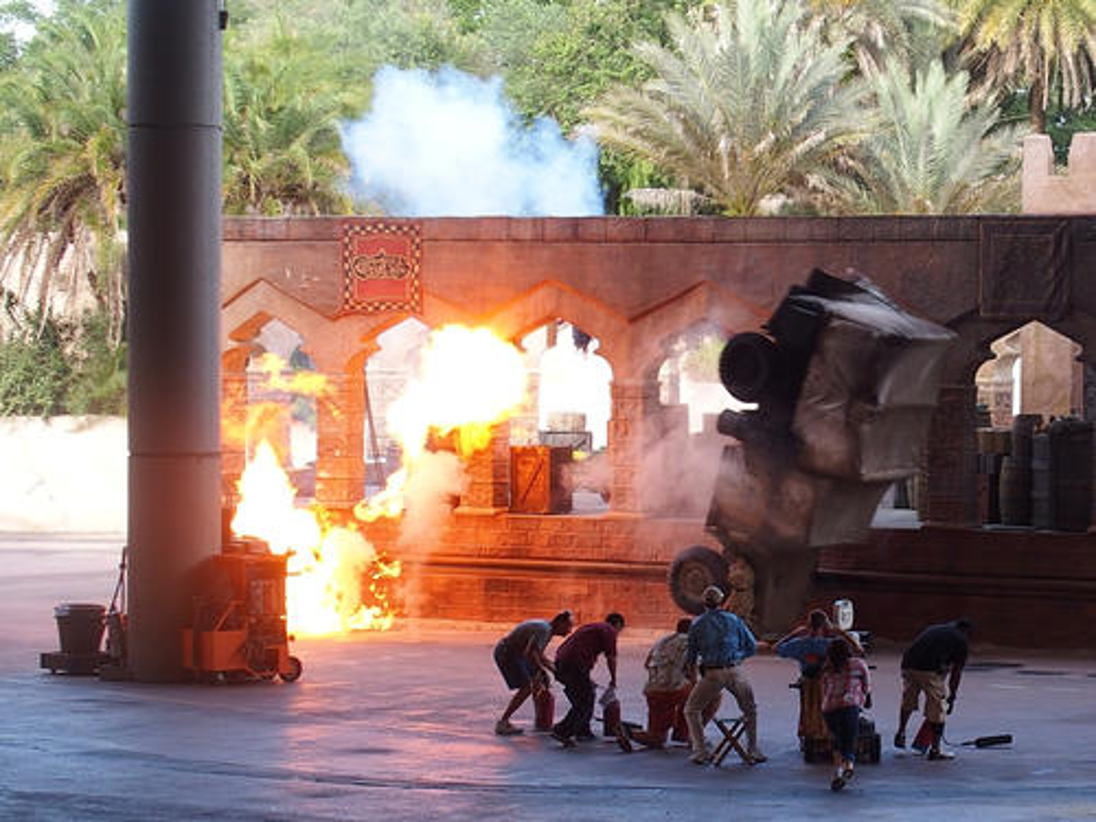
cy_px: 411
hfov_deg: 31.2
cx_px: 548
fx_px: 1963
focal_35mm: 62
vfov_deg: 23.7
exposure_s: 1/125
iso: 100
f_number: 3.2
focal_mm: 13.2
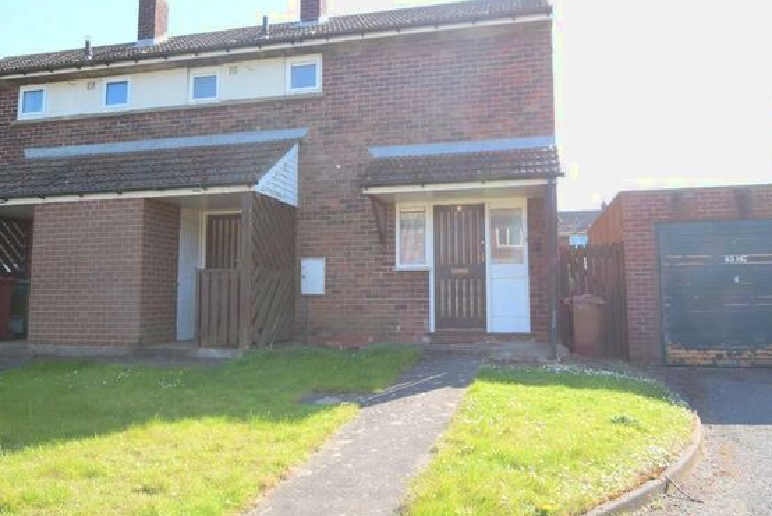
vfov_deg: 52.0
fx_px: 528
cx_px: 410
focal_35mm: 25
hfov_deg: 72.2
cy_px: 245
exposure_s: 1/200
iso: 400
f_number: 7.1
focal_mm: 13
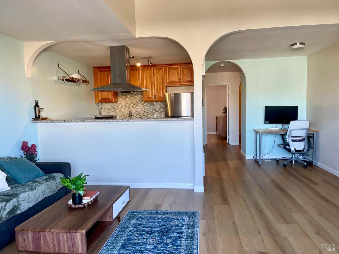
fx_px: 245
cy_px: 127
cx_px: 170
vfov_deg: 54.9
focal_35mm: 25
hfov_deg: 69.4
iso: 100
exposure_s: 1/120
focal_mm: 5.1
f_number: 1.6
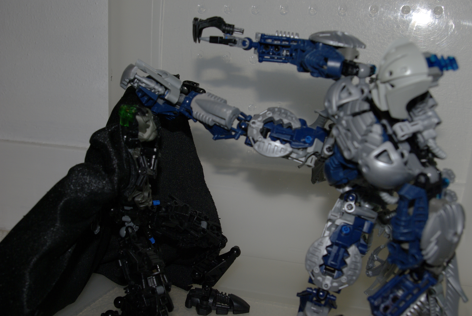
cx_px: 236
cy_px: 158
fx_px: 512
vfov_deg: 34.3
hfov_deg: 49.5
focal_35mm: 39
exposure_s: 1/45
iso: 400
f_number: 8
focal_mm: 26
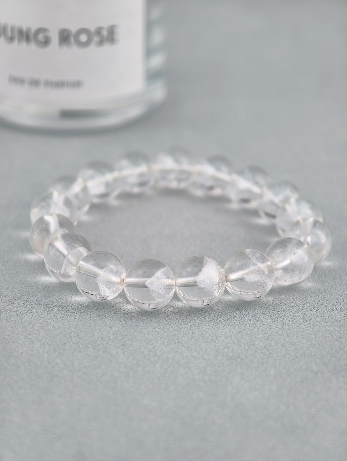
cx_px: 174
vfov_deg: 23.0
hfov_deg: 17.4
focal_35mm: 85
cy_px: 230
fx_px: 1133
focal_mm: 22.48
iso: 125
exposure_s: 1/160
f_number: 2.67
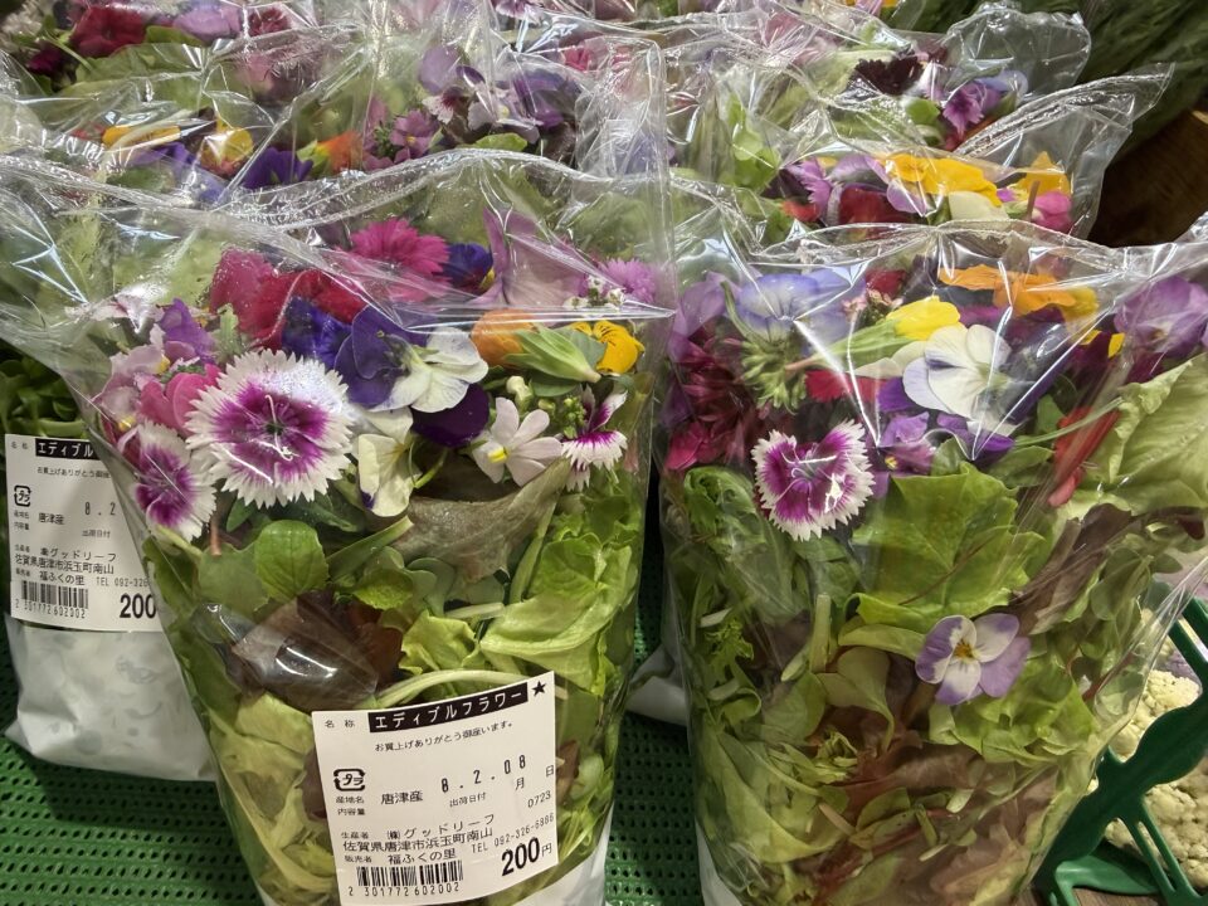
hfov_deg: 71.6
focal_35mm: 24
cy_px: 453
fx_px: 838
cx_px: 604
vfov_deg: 56.8
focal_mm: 2.22
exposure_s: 1/60
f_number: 2.2
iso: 250
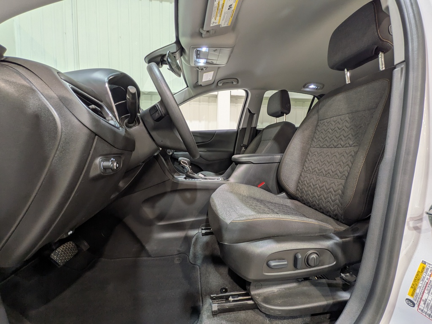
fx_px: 175
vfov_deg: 85.7
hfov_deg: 102.1
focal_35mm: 14
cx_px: 216
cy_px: 162
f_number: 2.2
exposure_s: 1/25
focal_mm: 1.83
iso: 57
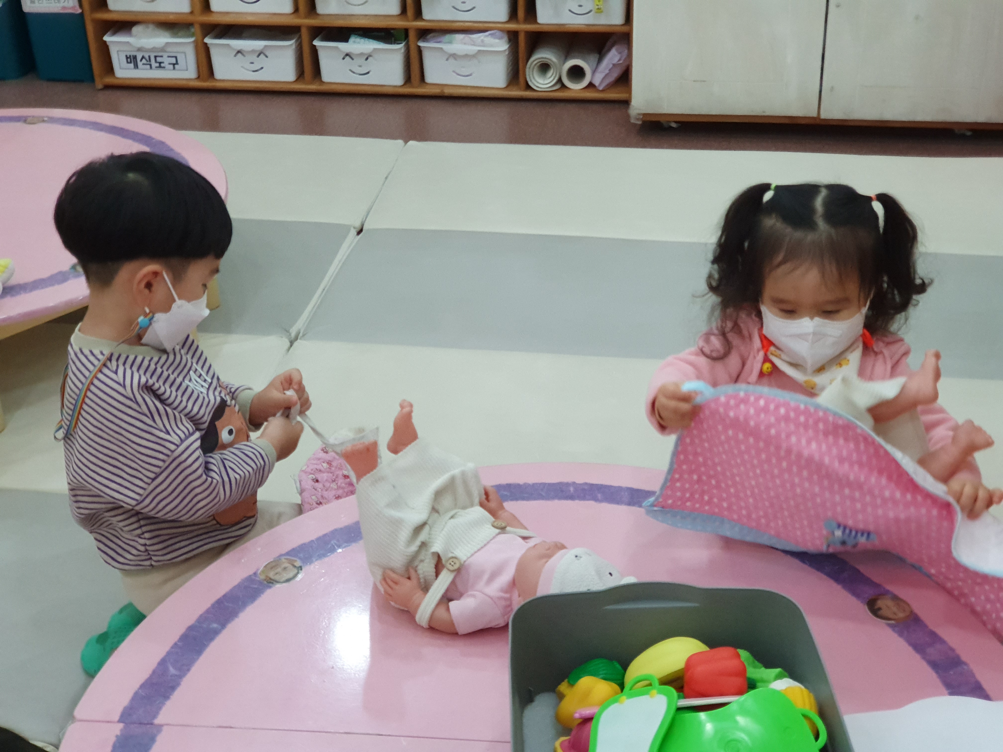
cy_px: 376
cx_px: 502
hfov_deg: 36.8
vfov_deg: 28.0
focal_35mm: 52
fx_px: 1507
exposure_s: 1/60
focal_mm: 6
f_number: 2.4
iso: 250
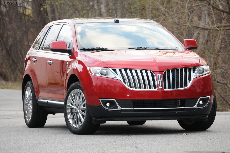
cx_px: 115
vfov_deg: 6.3
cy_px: 76
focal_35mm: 218
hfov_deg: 9.5
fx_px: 1388
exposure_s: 1/60
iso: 500
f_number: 8
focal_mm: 145
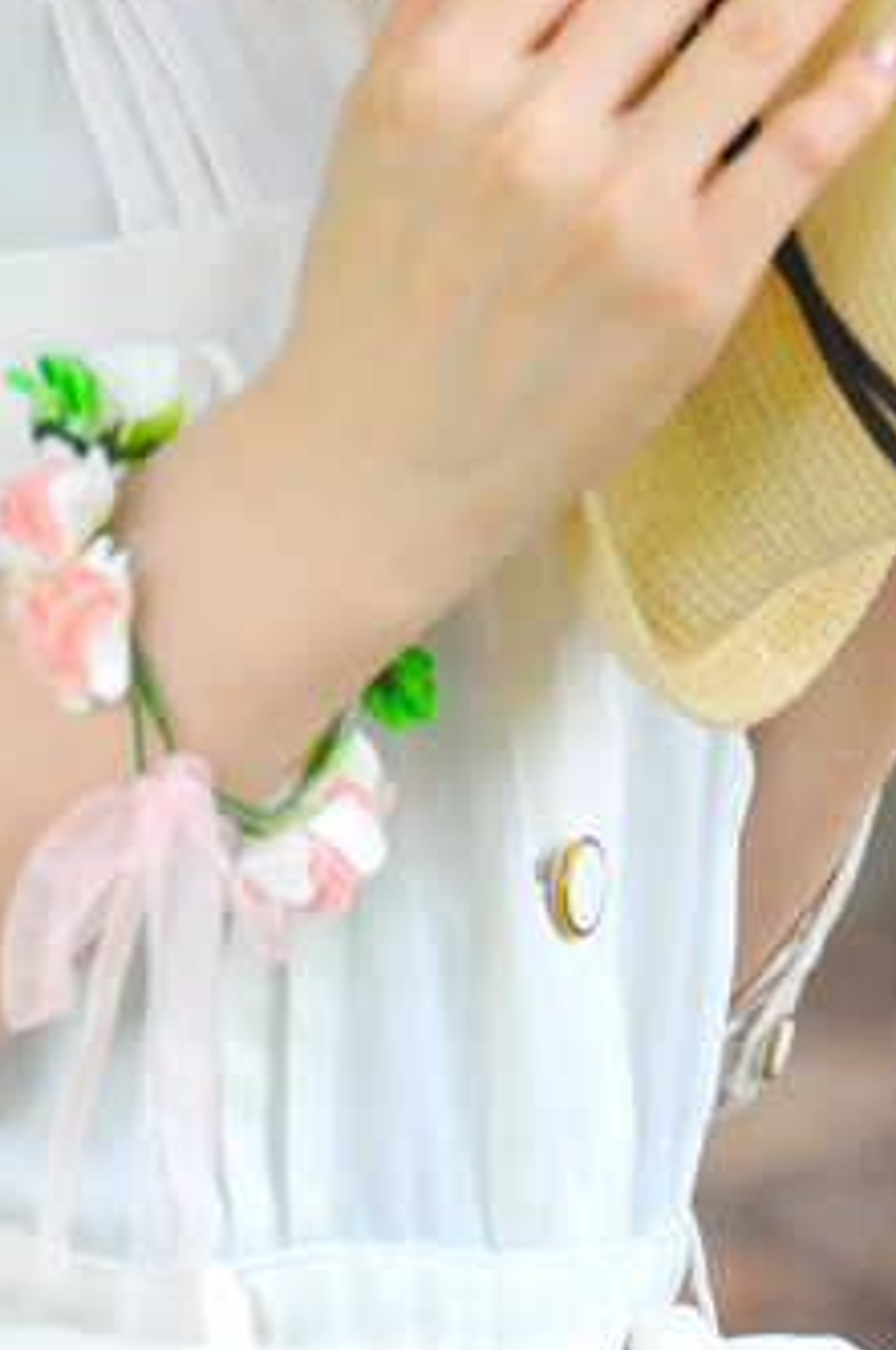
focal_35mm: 431
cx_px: 391
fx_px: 16140
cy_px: -418
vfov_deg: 4.8
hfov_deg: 3.2
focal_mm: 140
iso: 2500
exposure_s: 1/30
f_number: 4.8
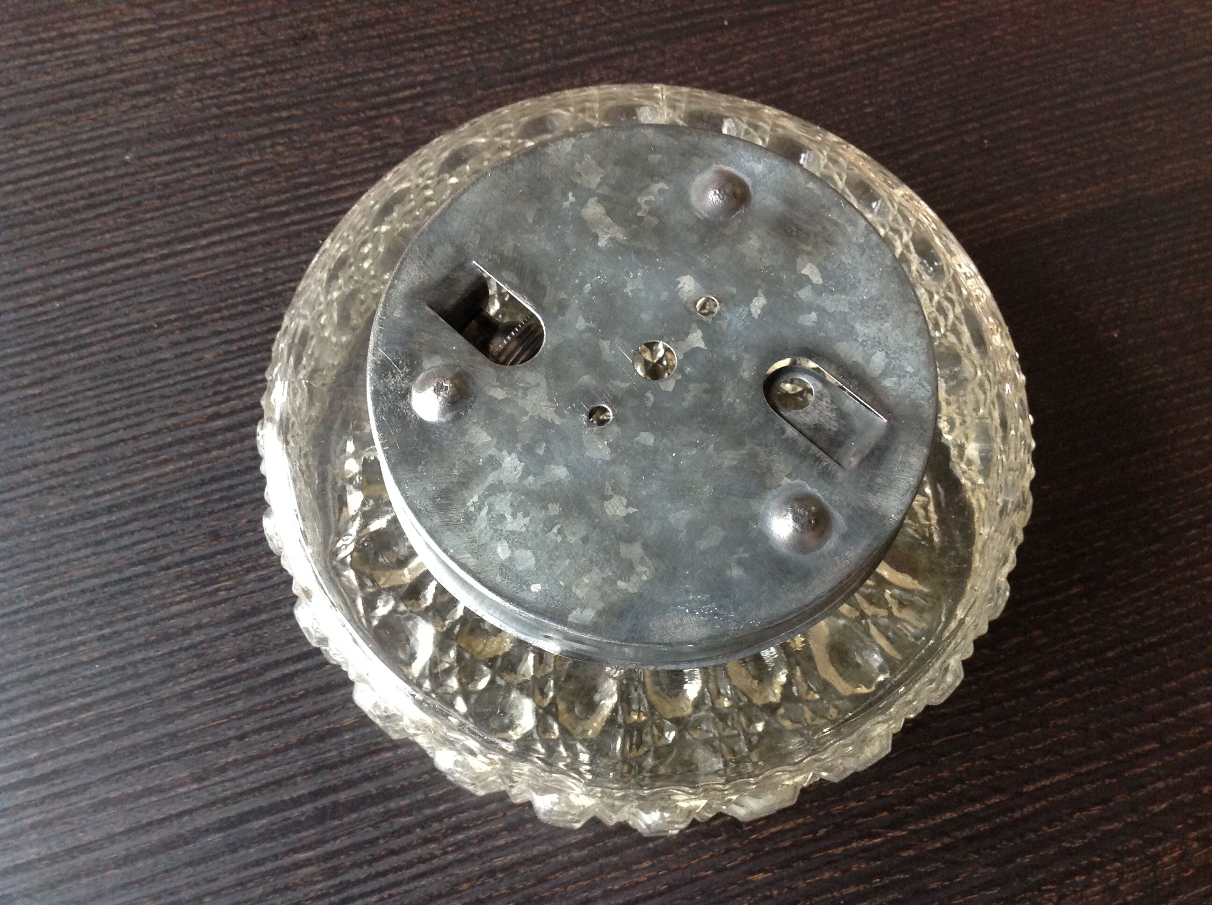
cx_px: 606
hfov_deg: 52.7
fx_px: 1224
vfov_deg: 40.6
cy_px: 452
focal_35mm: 35
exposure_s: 1/17
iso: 250
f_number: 2.4
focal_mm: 4.28
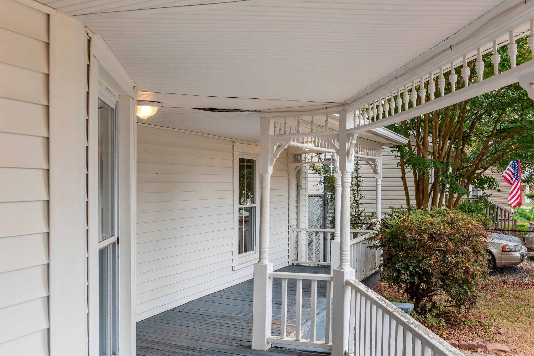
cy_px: 178
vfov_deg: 37.9
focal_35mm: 35
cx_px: 267
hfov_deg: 54.4
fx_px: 519
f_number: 8
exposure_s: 1/200
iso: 800
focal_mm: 35
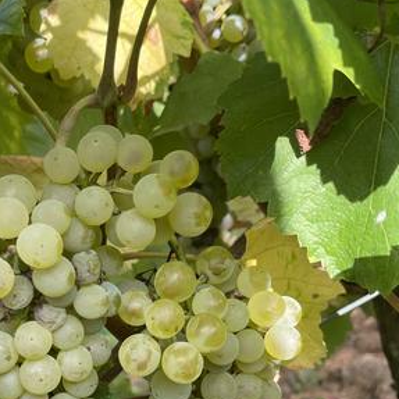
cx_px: 111
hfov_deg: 34.8
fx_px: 626
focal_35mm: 48
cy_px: 279
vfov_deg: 34.9
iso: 32
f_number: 1.6
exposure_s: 1/694
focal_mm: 4.2
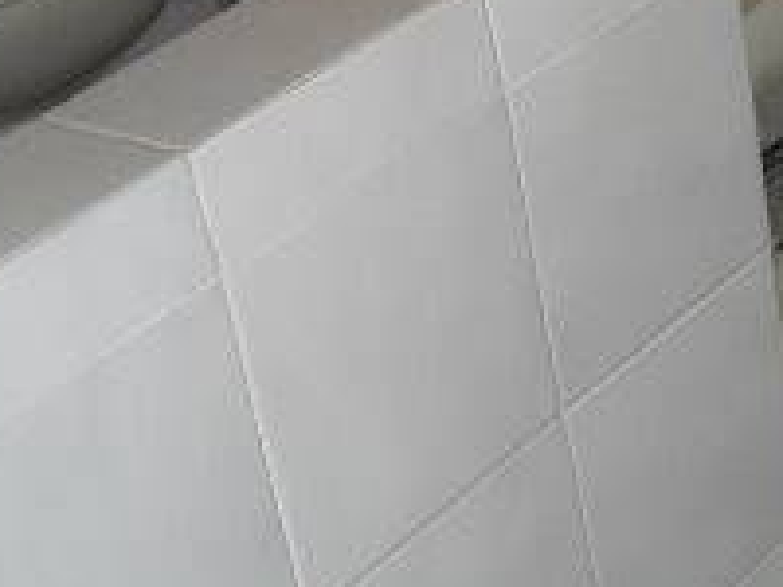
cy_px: 8
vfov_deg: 12.7
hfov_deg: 15.7
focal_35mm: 115
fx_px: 2601
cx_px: 1194
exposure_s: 1/60
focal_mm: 6.3
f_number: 3.1
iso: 200
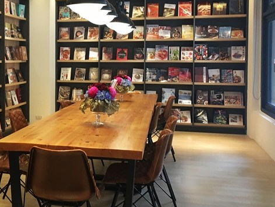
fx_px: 389
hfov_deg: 37.4
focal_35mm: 49
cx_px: 52
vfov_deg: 29.5
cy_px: 70
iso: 100
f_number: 2.2
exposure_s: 1/30
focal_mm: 4.15
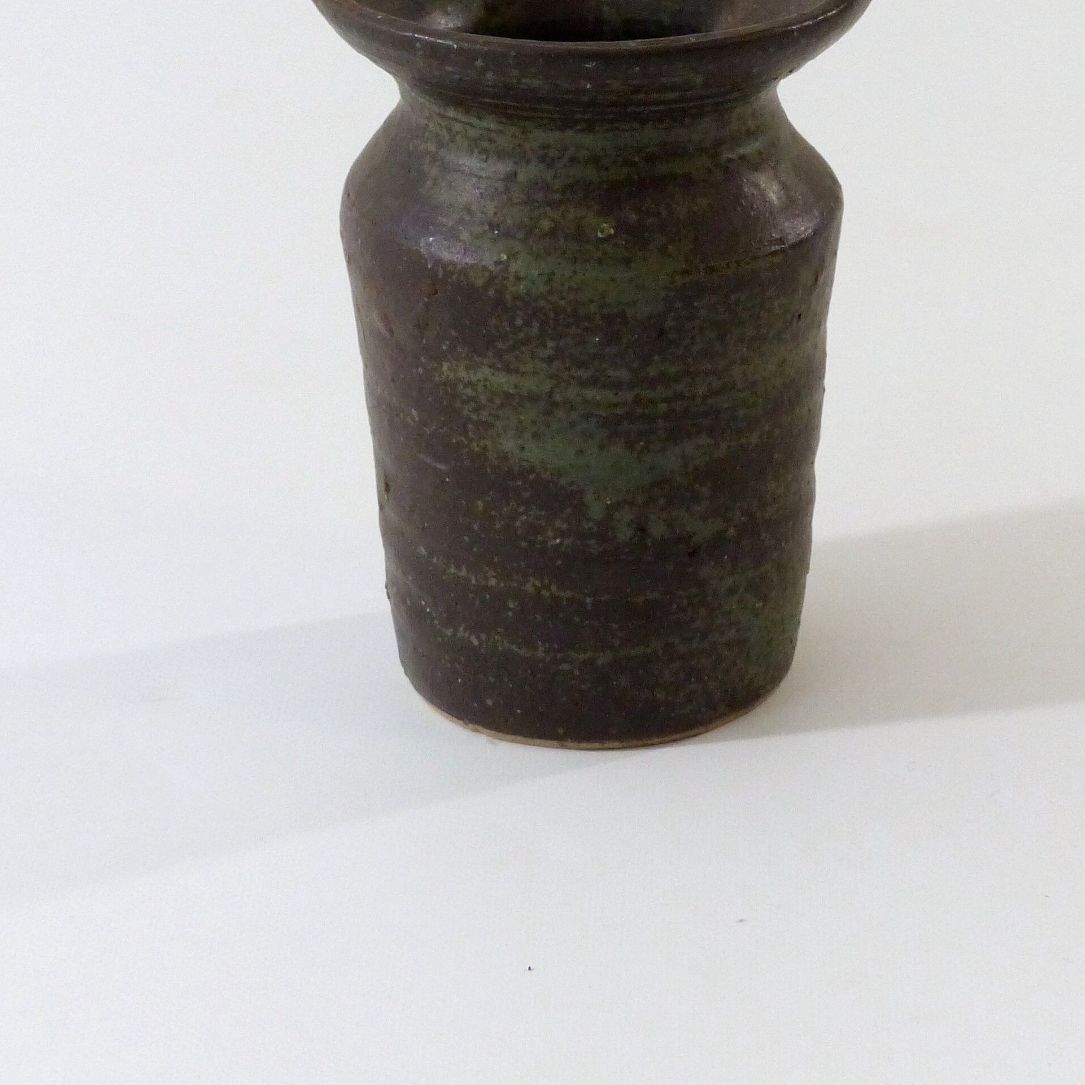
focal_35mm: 138
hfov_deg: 12.6
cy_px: 121
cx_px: 650
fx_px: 4894
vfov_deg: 12.6
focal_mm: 13.5
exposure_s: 1/25
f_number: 2.8
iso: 400
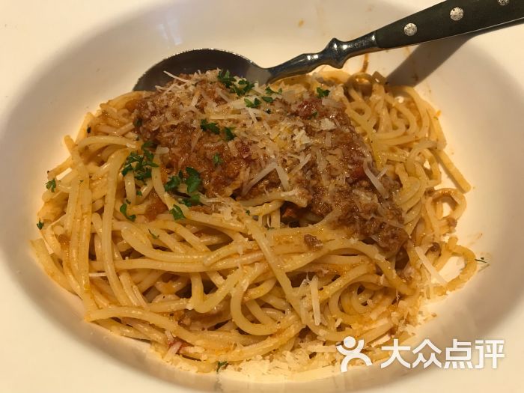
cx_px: 262
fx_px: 424
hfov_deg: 63.4
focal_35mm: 28
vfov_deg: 49.7
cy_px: 196
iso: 40
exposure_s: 1/33
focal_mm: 3.99
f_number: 1.8
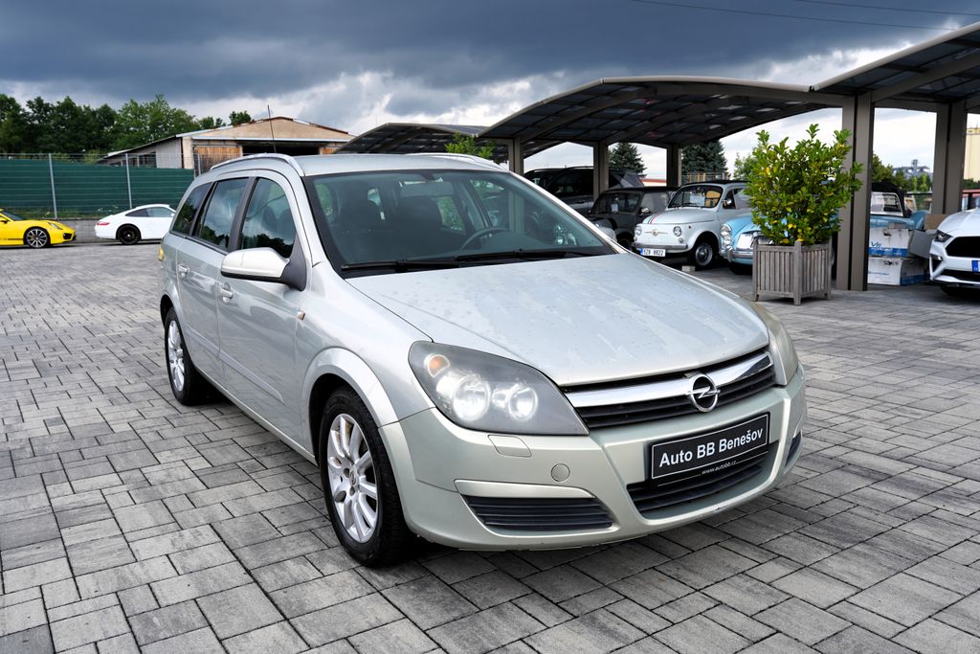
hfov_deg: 61.9
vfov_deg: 43.6
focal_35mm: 30
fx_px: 817
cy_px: 327
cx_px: 490
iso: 100
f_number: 7.1
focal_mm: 30
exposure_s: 1/200
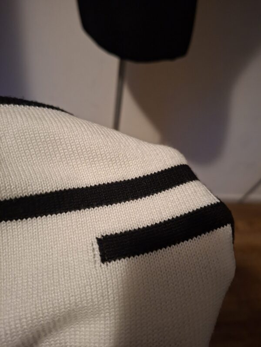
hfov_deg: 58.9
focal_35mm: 23
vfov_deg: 73.9
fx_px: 231
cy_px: 174
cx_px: 130
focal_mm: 5.54
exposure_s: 1/24
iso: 500
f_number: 1.8
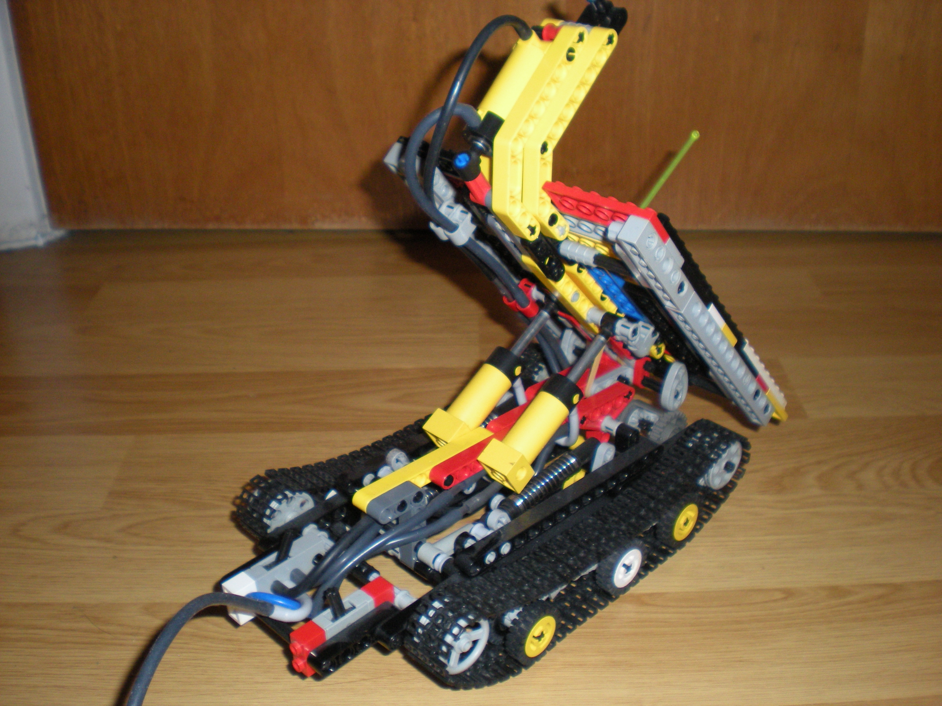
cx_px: 471
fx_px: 1034
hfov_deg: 49.0
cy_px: 353
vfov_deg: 37.7
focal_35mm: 38
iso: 200
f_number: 3.1
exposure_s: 1/60
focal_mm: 6.3
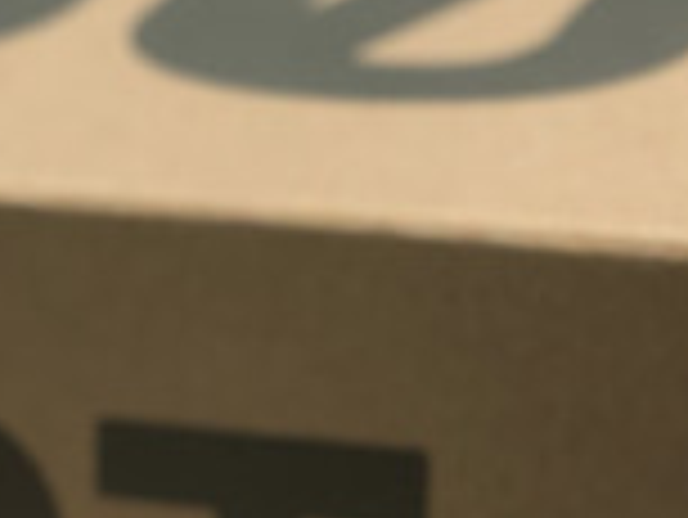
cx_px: -854
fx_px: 5012
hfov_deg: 7.4
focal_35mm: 252
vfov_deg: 5.8
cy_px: 984
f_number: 2.4
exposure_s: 1/1715
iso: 16
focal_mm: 6
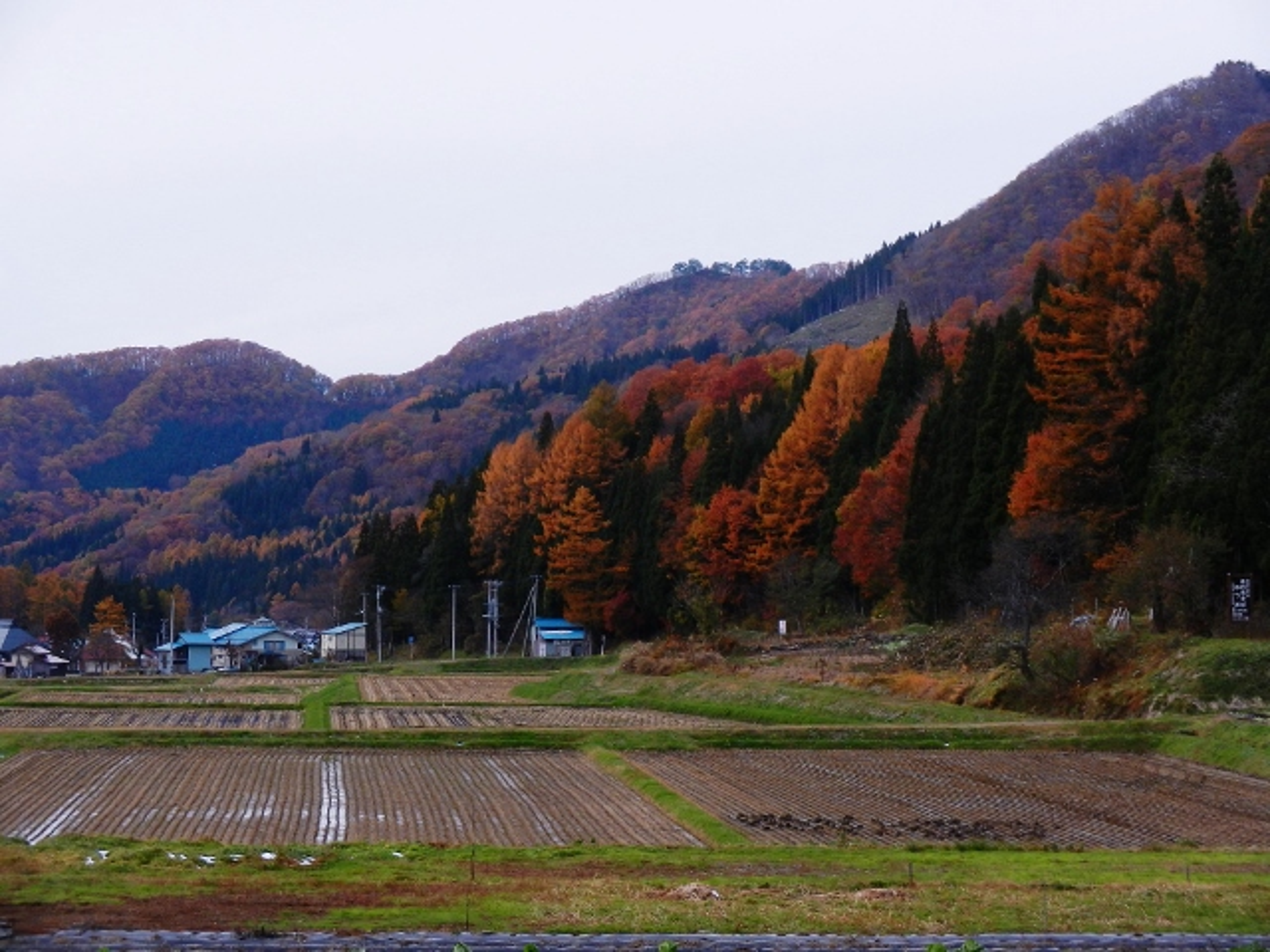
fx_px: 3889
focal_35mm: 106
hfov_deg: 18.5
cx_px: 635
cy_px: 476
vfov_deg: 14.0
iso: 160
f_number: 5
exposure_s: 1/320
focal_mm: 19.1
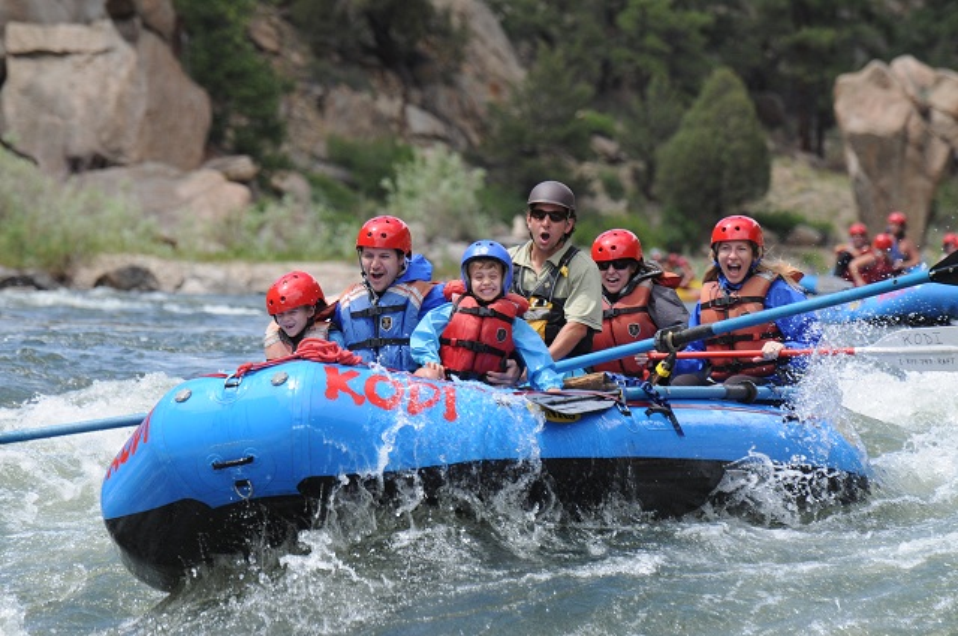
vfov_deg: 3.7
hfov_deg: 5.5
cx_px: 479
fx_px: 9966
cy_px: 318
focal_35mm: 375
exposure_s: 1/640
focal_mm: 250
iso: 400
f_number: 8
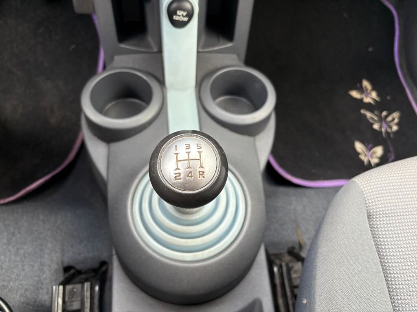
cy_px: 156
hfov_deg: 67.3
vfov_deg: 53.1
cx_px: 208
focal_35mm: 26
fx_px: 313
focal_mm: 5.96
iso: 125
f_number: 1.6
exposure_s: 1/66
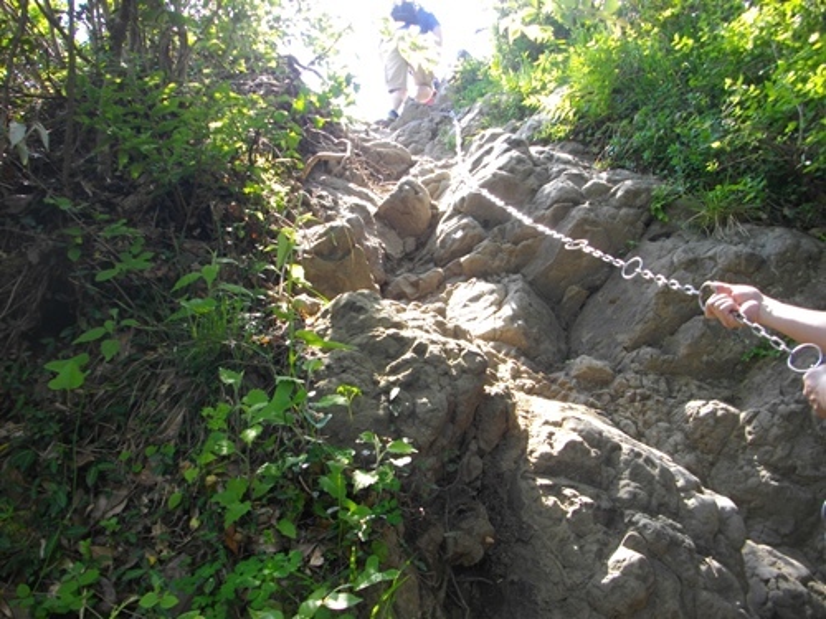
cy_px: 310
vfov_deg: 44.2
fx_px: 764
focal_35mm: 32
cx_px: 413
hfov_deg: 56.8
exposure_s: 1/160
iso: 100
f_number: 2.9
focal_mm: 5.7
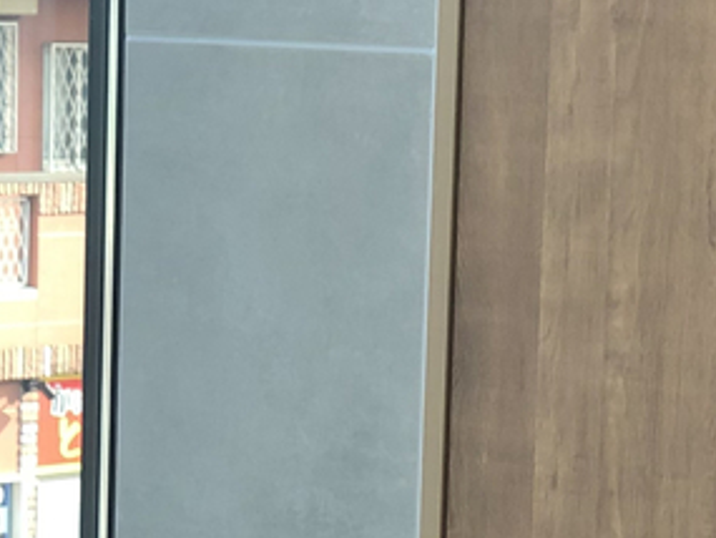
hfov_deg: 9.0
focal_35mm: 219
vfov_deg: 6.6
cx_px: 377
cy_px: 1008
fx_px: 4532
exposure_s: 1/100
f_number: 2.4
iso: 25
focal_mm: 6
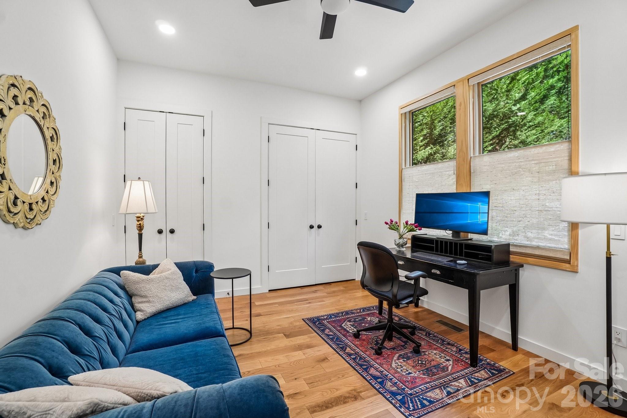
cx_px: 314
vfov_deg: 77.3
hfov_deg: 100.4
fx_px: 261
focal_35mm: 15
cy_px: 209
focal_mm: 10
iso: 400
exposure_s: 1/20
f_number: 8
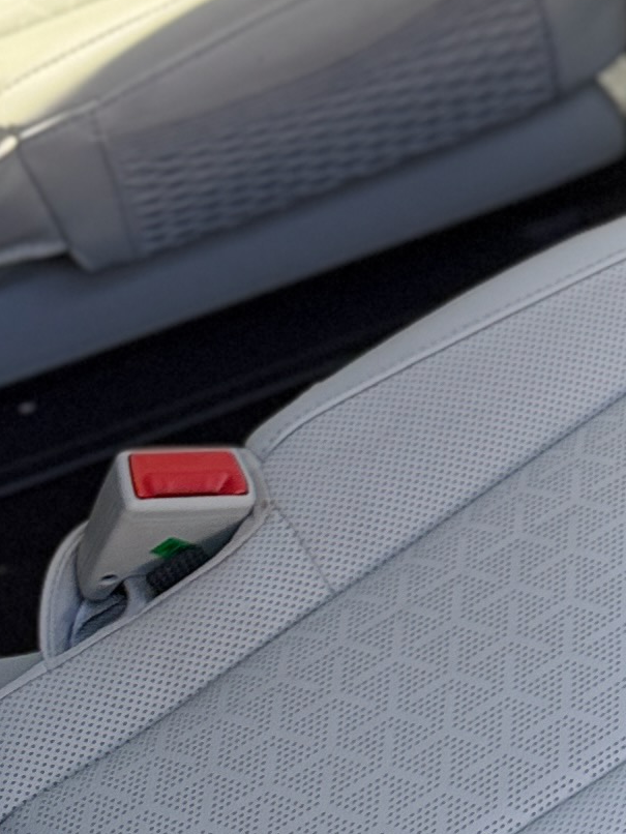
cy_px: 34
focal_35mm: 120
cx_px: 1462
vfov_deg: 16.1
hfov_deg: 10.7
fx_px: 2892
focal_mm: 6.76
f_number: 1.78
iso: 80
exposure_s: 1/214
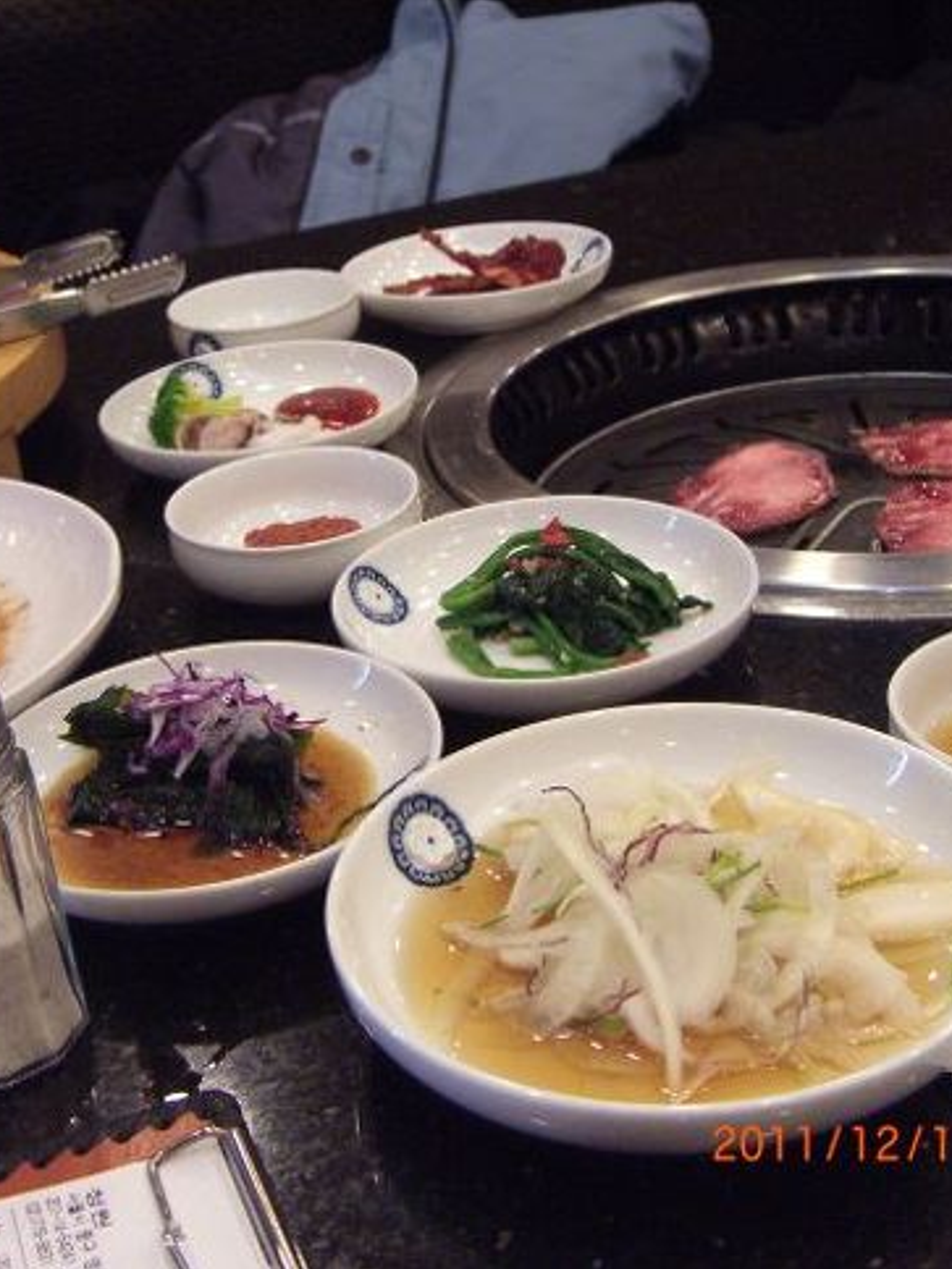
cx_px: 396
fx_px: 1870
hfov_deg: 28.5
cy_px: 636
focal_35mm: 51
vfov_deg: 37.5
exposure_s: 1/80
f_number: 2.8
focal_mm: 7.9
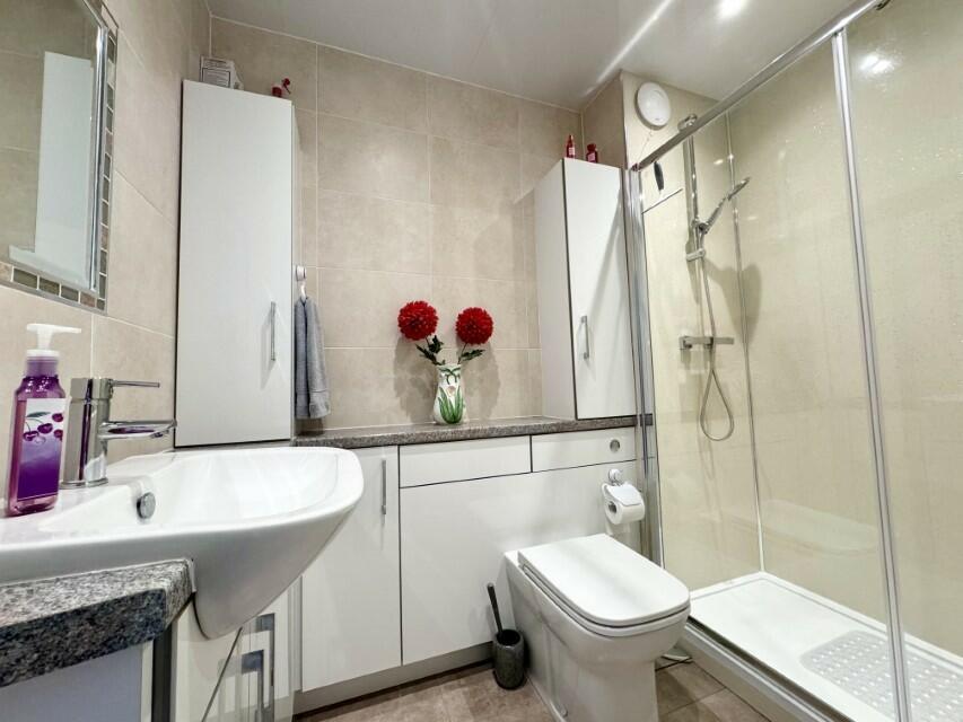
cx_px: 482
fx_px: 390
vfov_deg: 85.7
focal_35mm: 14
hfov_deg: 102.1
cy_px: 361
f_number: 2.2
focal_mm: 2.22
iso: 250
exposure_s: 1/100
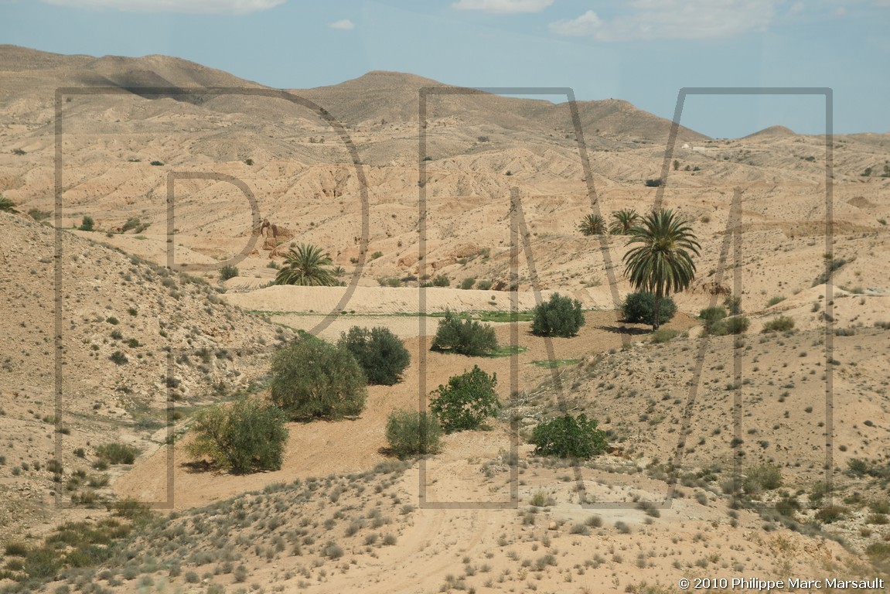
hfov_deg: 33.4
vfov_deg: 22.6
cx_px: 445
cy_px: 297
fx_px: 1484
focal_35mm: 60
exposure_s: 1/640
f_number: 6.3
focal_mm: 60
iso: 100
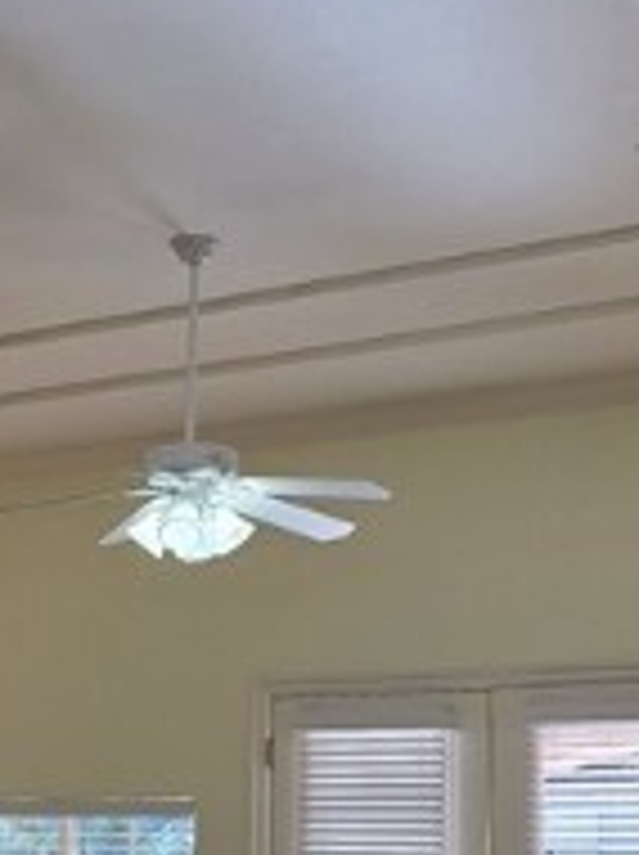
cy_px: 729
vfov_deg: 20.8
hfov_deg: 15.3
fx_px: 2294
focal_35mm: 93
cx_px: -122
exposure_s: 1/120
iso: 40
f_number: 1.7
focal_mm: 6.3
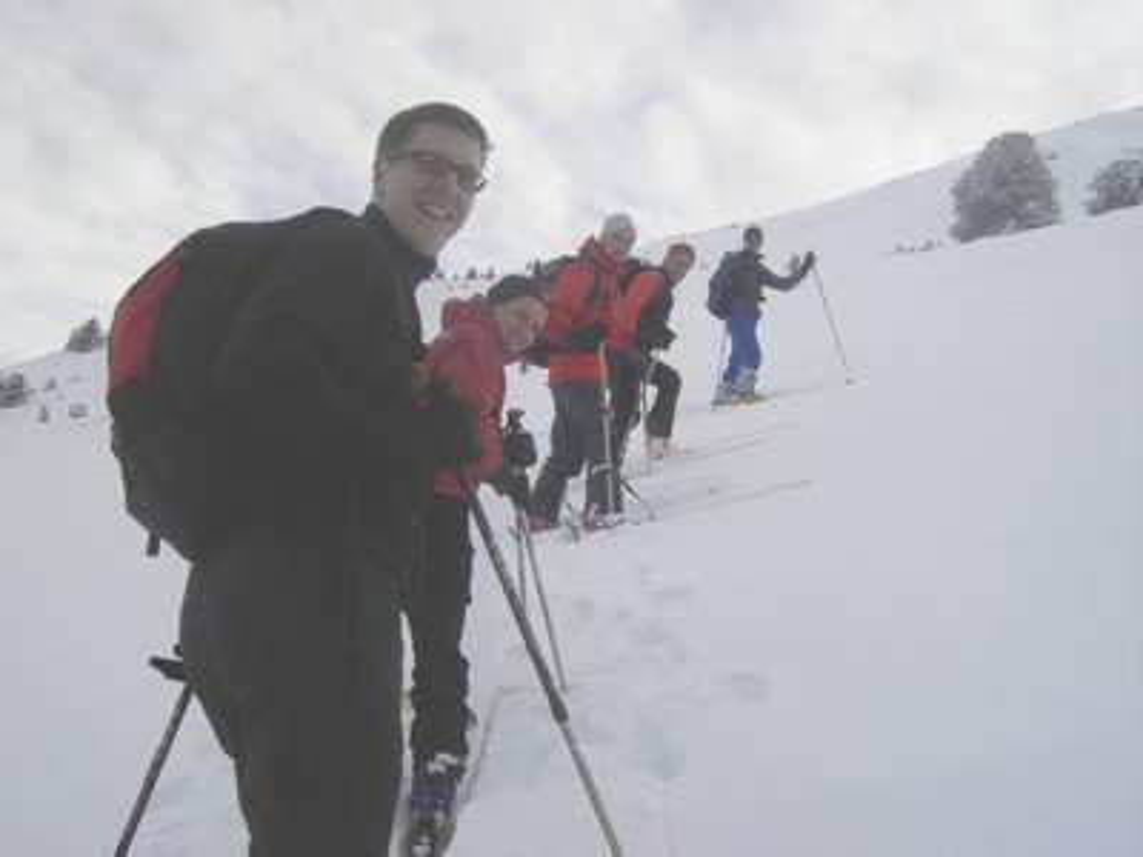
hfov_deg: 52.6
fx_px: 1156
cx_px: 572
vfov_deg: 40.7
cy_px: 428
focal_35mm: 35
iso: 50
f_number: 6.7
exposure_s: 1/280
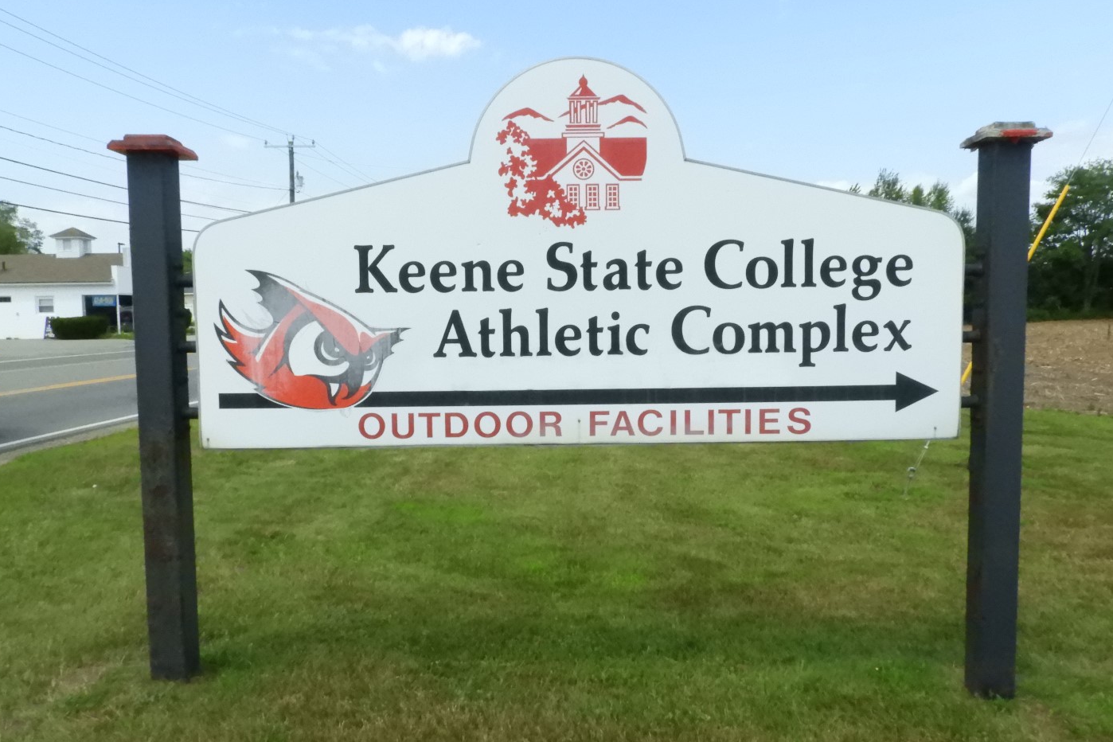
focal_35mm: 30
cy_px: 383
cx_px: 562
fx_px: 927
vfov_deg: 43.6
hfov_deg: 61.9
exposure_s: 1/2500
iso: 1600
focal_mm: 5
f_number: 8
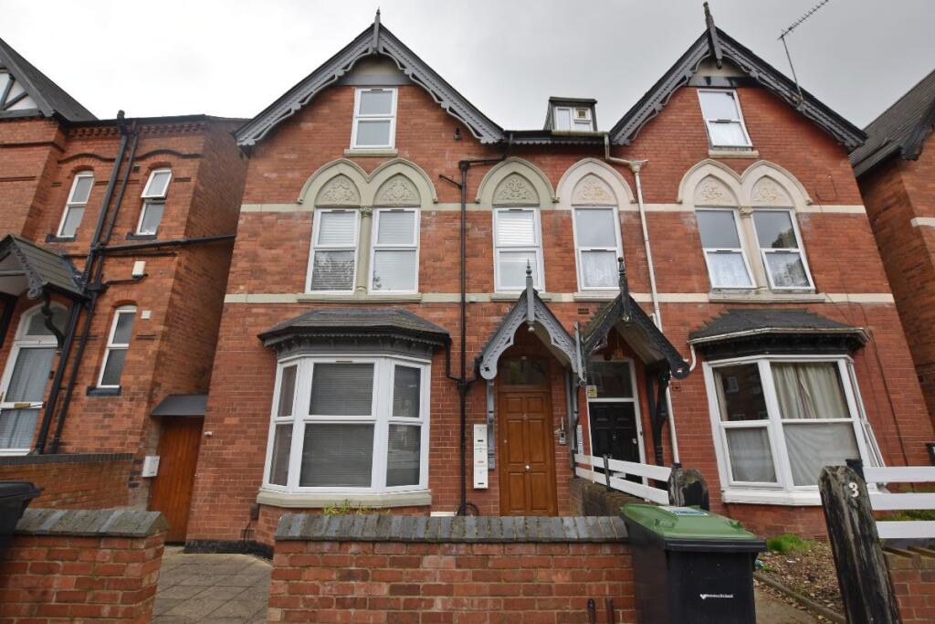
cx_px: 468
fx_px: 429
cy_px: 312
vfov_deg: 72.1
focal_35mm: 16
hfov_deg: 95.0
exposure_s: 1/160
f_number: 6.3
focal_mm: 11
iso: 200
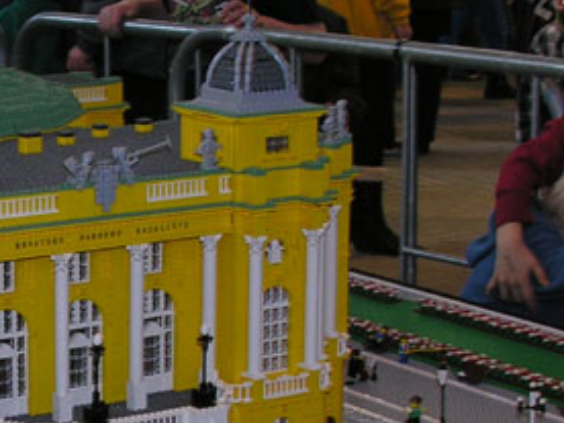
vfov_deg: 11.3
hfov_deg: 14.9
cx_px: -22
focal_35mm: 130
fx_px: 2118
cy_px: 392
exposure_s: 1/60.1
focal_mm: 8.9
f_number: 2.8
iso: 50
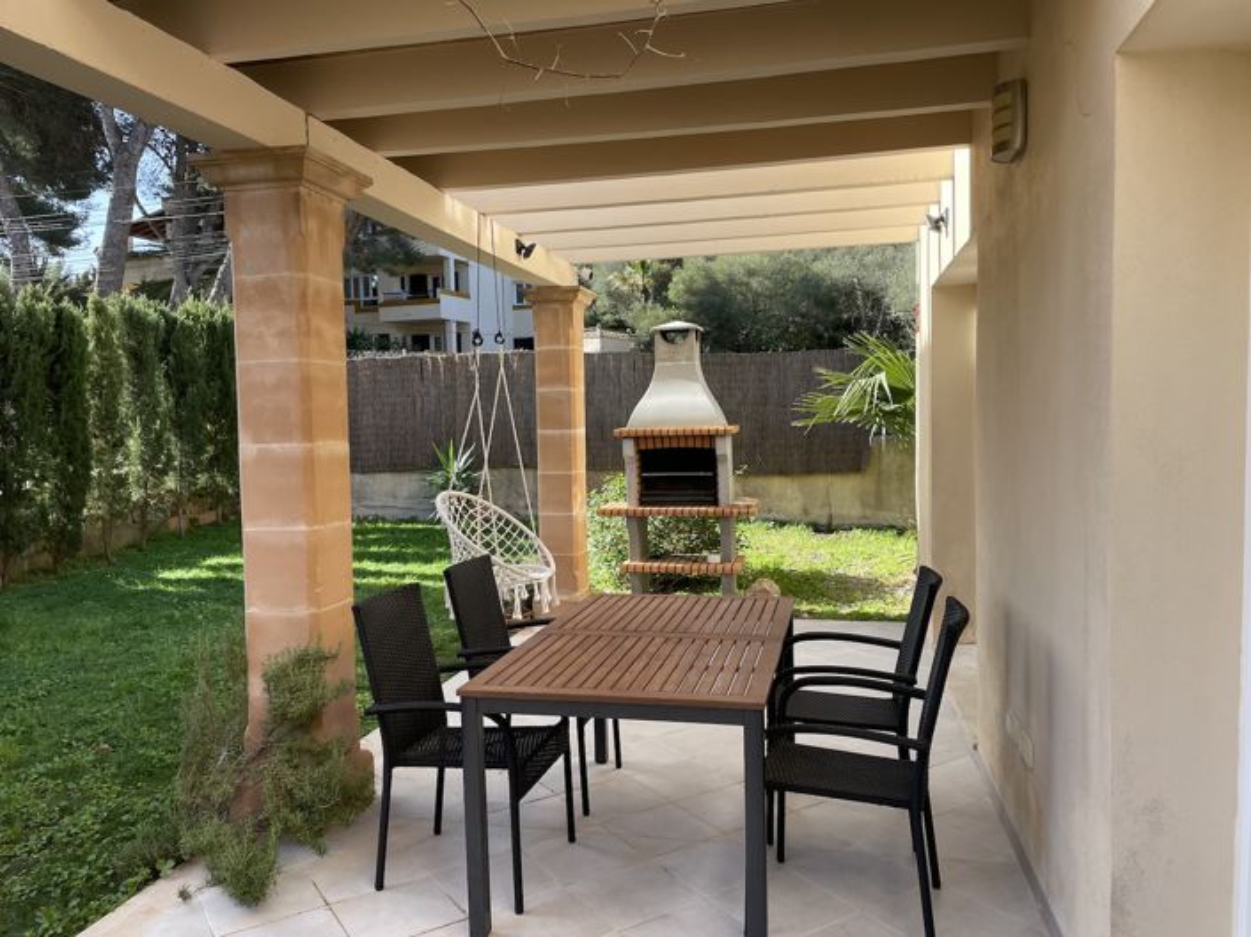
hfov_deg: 67.3
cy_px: 468
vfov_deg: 53.0
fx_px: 939
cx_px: 626
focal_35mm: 26
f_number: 1.6
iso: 32
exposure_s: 1/600
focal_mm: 4.2
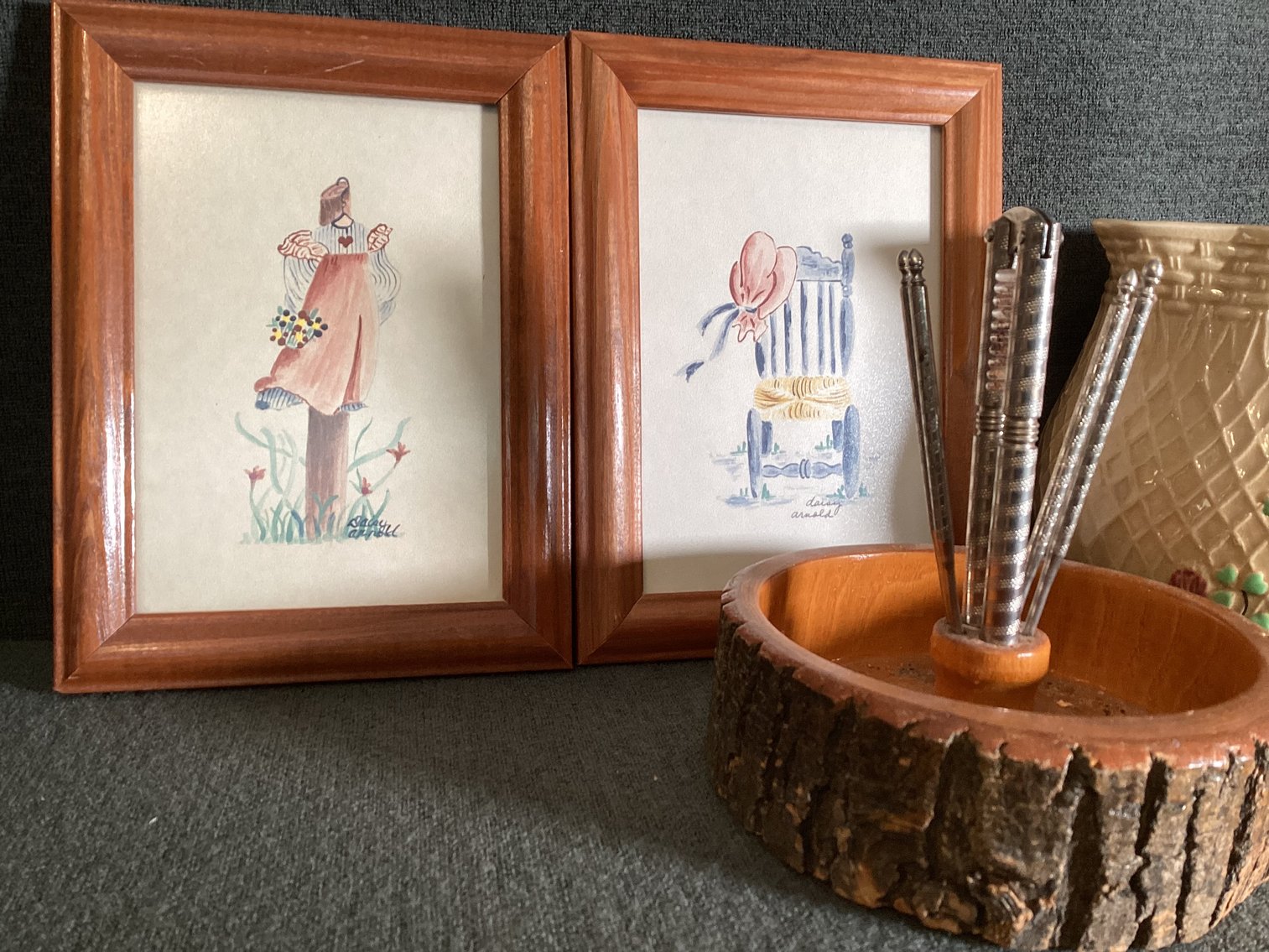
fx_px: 1137
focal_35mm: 31
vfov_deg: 45.4
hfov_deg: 58.3
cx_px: 634
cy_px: 476
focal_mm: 3.3
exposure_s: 1/60
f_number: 2.4
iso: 100
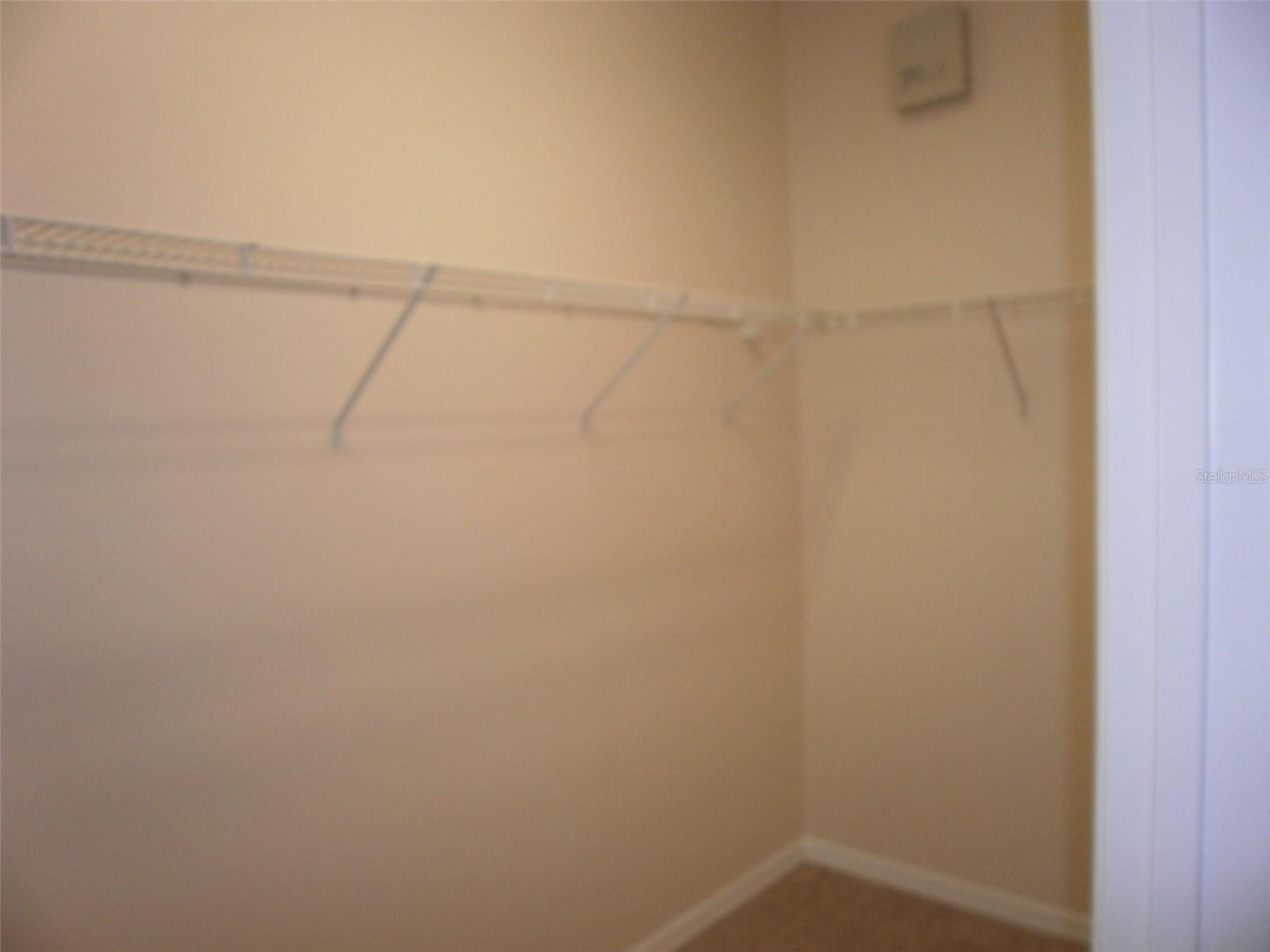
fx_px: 954
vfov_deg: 53.1
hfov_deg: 67.3
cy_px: 476
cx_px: 635
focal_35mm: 26
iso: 125
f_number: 2.6
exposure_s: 1/25
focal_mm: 4.65
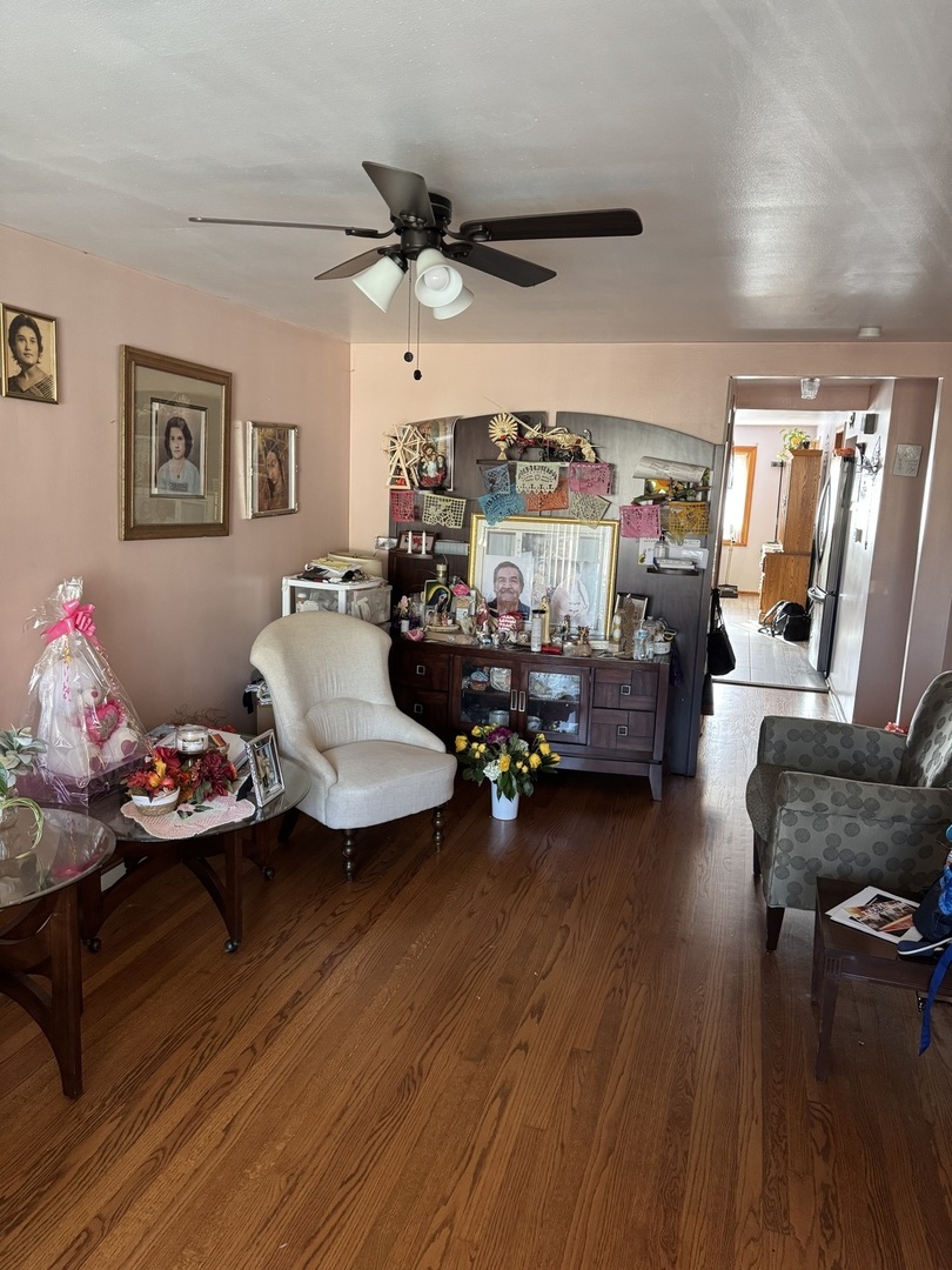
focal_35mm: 24
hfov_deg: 56.8
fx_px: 880
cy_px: 635
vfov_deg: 71.6
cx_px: 476
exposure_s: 1/60
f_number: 1.78
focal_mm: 6.76
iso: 500
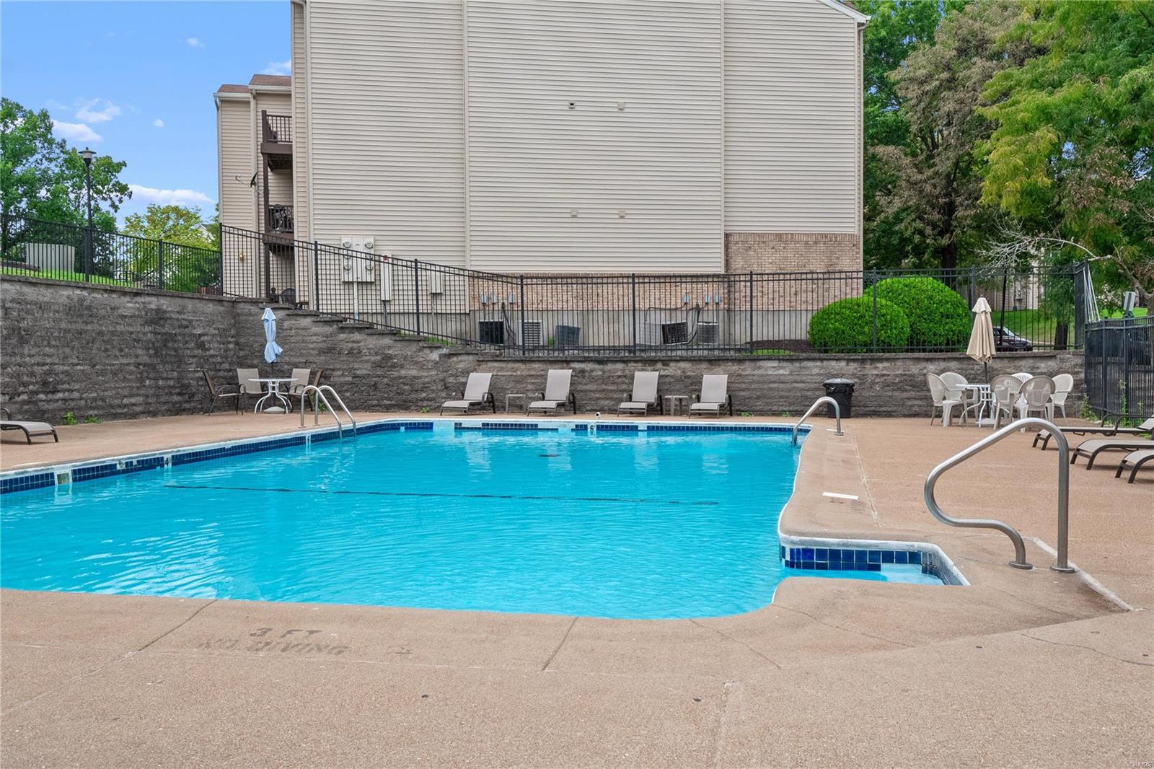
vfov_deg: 36.9
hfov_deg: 53.1
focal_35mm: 36
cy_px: 384
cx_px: 577
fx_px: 1154
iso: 400
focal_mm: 18
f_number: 8
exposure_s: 1/800
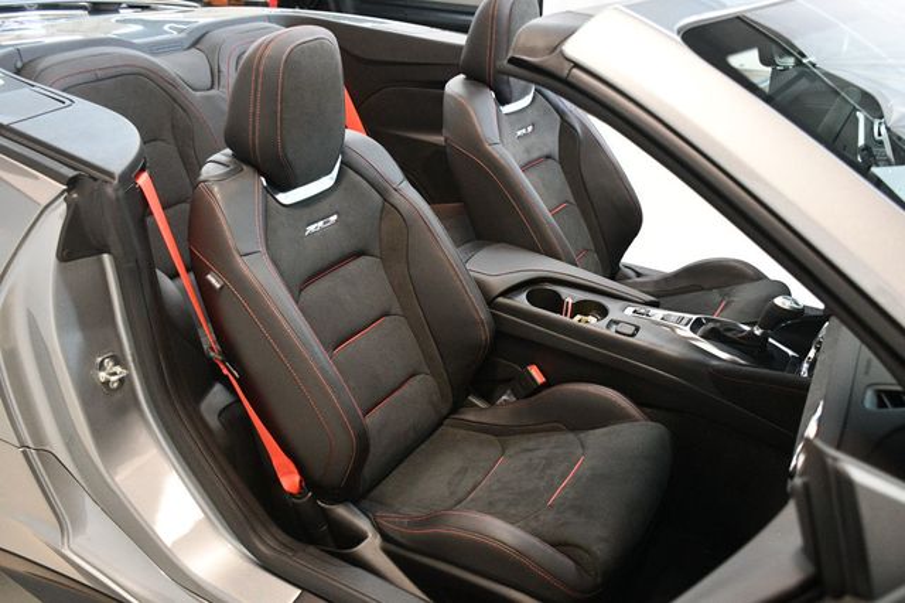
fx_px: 829
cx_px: 452
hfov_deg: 57.2
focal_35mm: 33
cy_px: 302
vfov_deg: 39.9
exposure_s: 1/100
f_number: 3.5
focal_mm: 22
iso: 3200
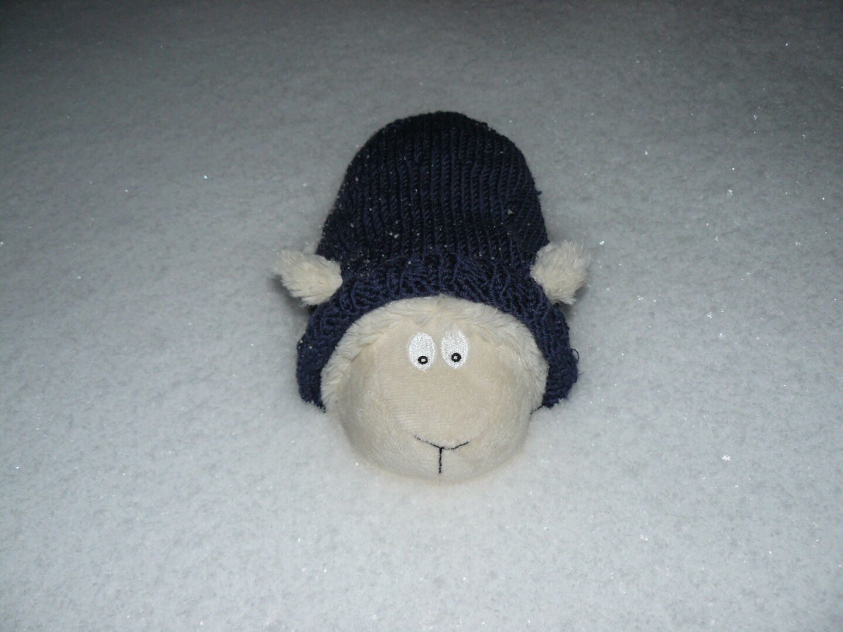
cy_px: 316
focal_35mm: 36
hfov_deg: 51.4
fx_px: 877
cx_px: 422
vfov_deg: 39.7
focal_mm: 6
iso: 100
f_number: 2.8
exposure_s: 1/60
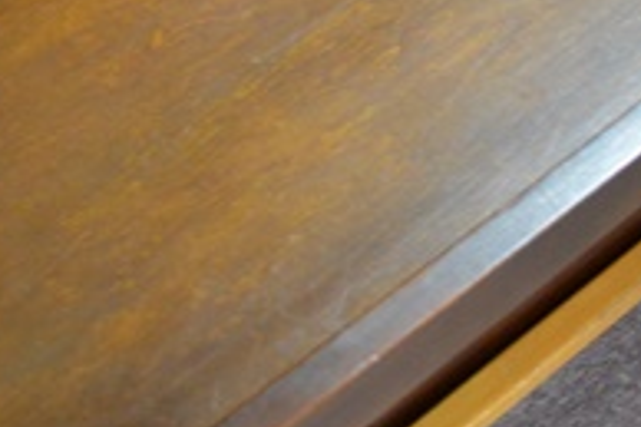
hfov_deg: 20.0
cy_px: -3
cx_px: 202
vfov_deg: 13.2
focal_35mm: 102
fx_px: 1815
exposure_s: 1/30
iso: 2800
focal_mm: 22
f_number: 4
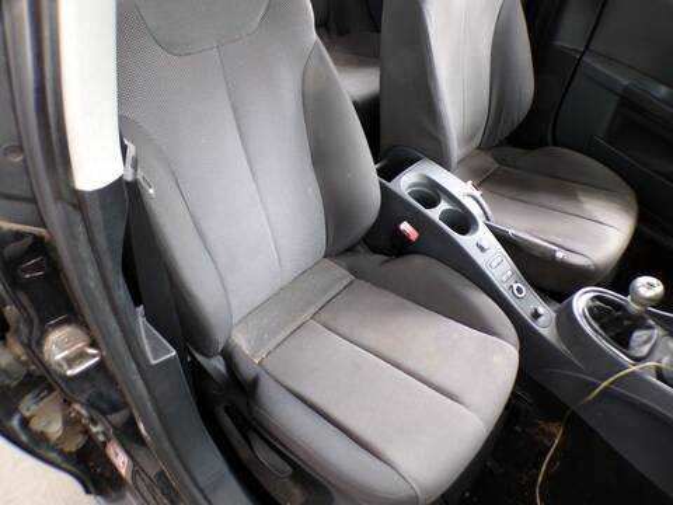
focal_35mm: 24
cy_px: 252
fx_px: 467
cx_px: 336
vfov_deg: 56.8
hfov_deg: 71.6
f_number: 3
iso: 197
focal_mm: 4.3
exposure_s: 1/34
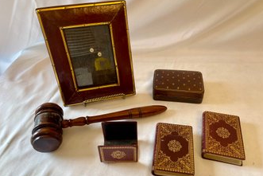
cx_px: 135
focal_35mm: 28
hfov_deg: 65.4
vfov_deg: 46.4
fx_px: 205
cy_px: 97
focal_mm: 4.2
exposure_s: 1/121
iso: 100
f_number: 1.6
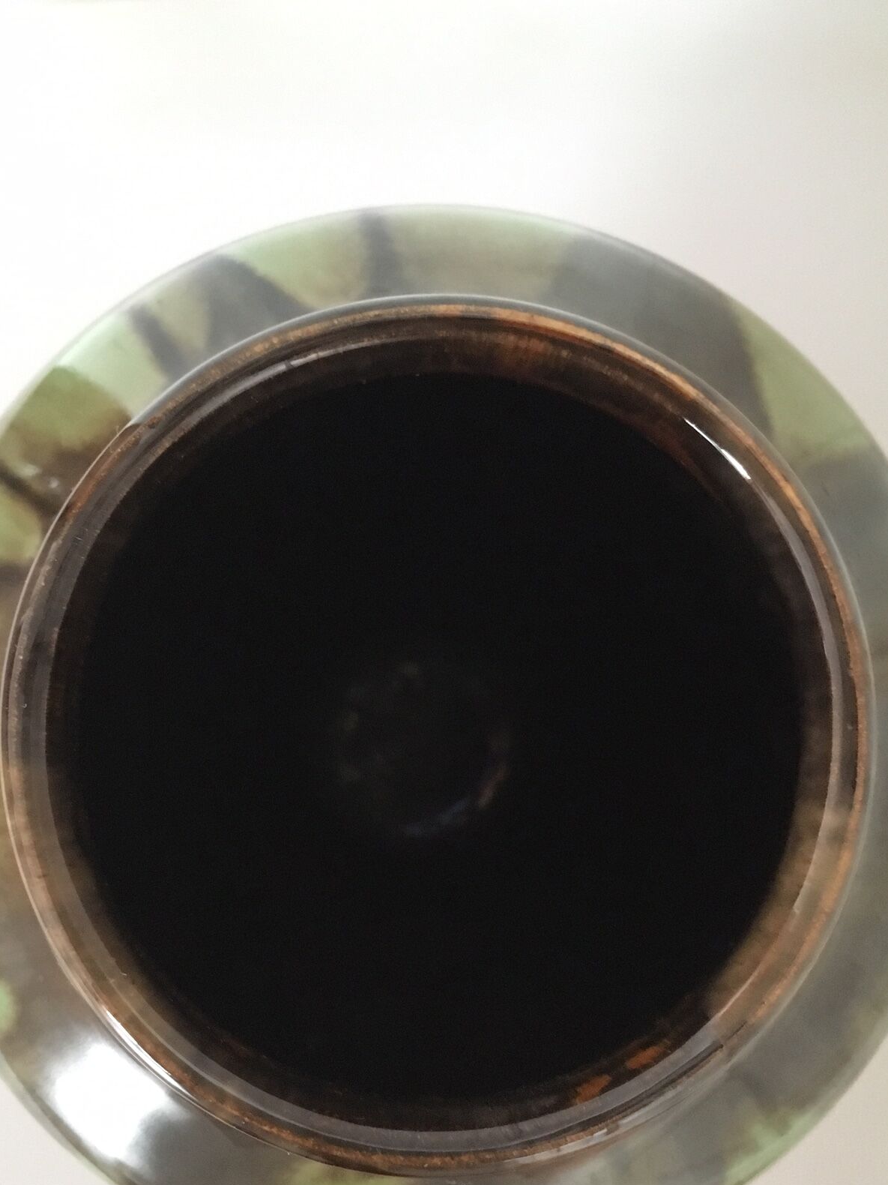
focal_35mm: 37
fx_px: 1266
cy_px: 708
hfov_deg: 38.7
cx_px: 422
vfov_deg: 49.8
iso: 320
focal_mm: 4.15
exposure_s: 1/17
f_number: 2.2
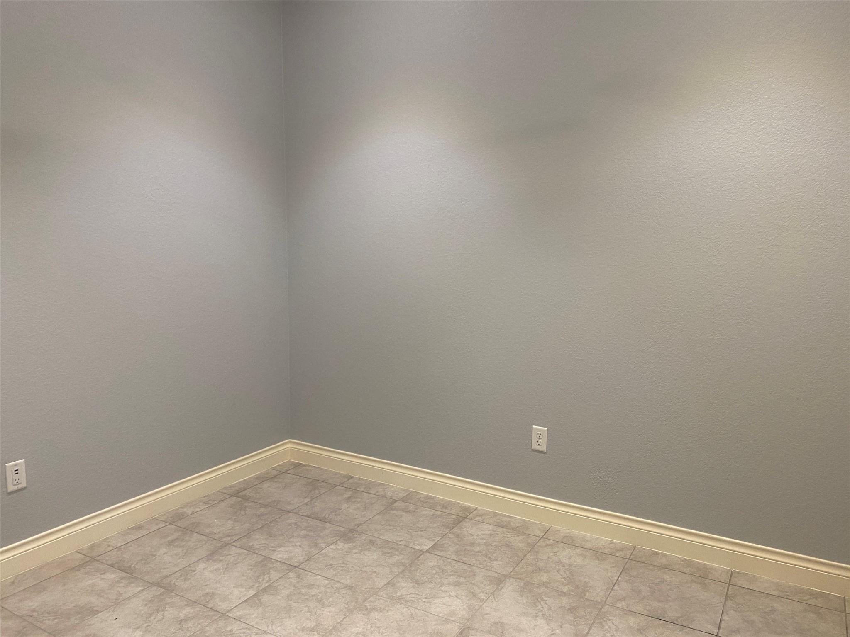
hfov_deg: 67.3
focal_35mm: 26
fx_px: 638
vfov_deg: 53.1
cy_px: 318
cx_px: 425
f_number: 1.8
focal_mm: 4.25
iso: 125
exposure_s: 1/60
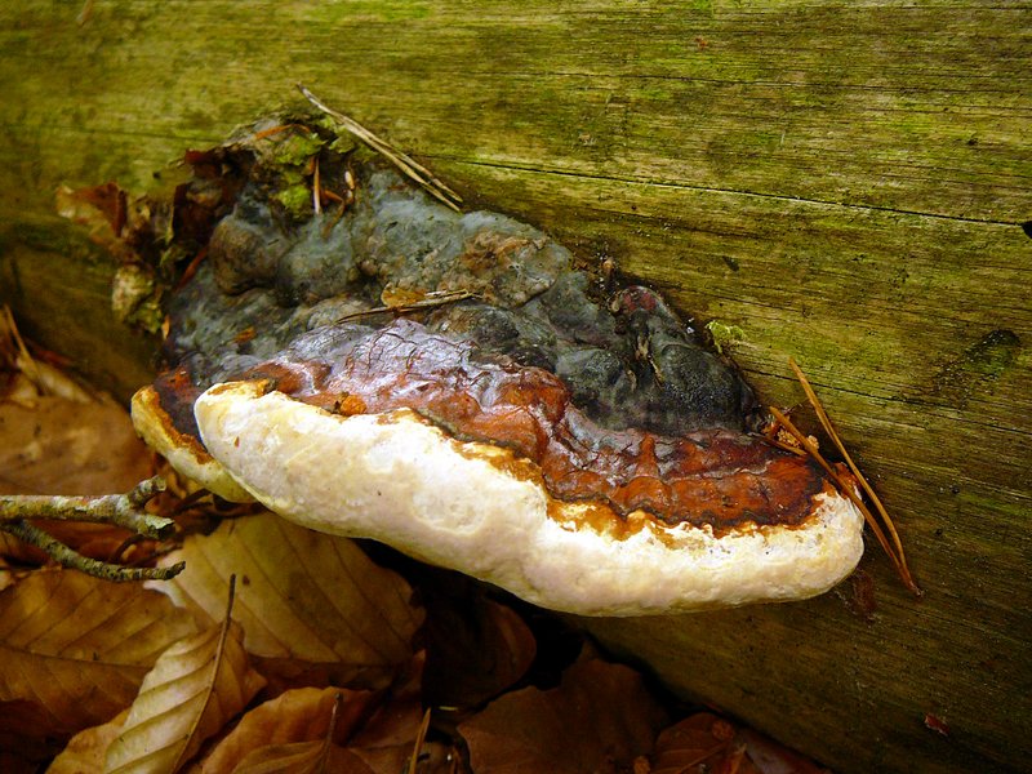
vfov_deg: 40.7
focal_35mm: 35
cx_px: 516
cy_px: 387
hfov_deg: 52.6
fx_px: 1043
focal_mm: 5.2
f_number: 2.8
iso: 160
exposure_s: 1/30
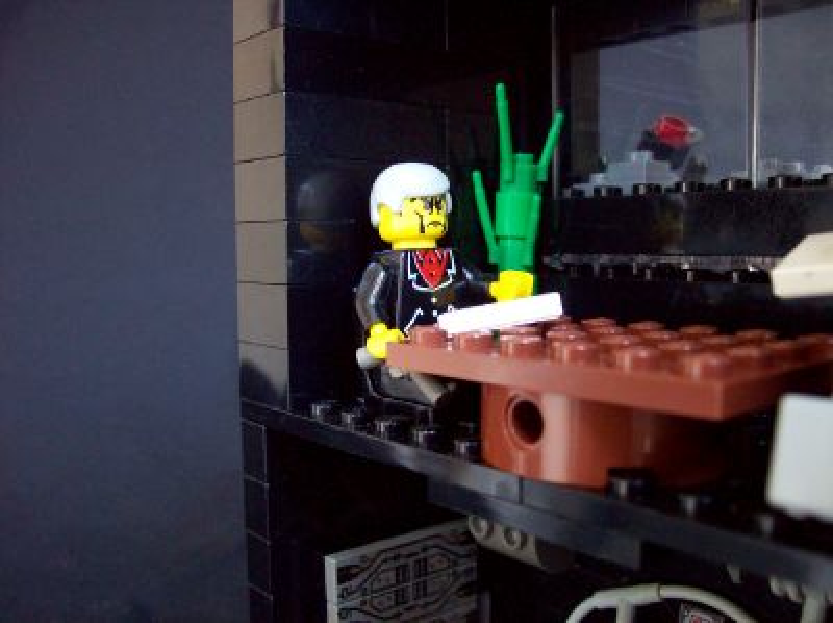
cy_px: 312
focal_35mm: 36
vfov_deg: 39.6
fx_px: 865
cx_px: 416
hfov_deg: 51.4
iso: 160
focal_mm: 6
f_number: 2.7
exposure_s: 1/8
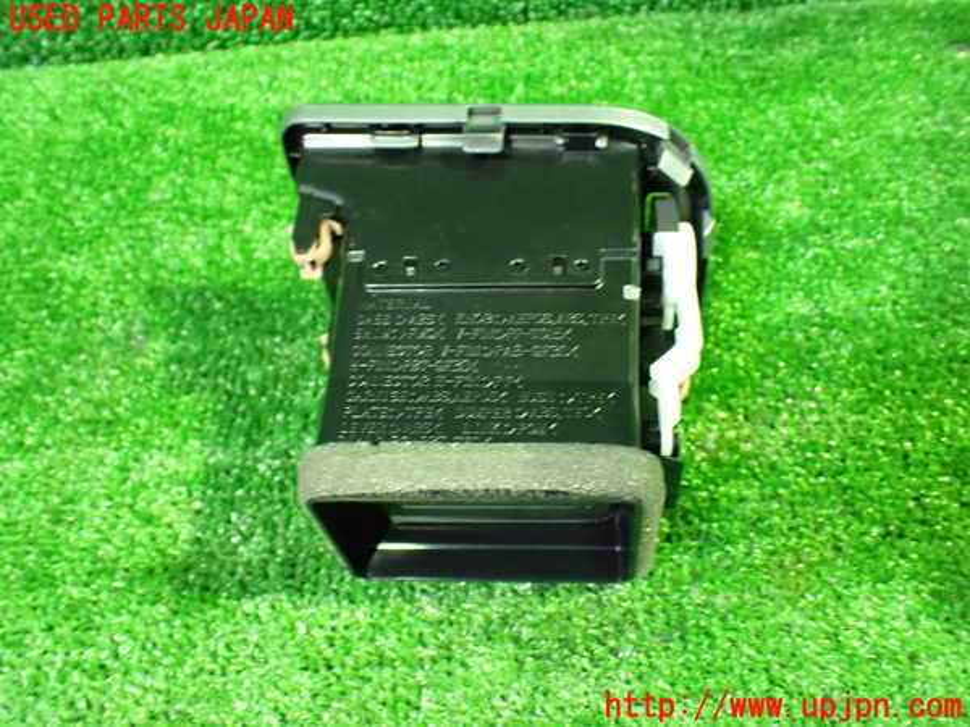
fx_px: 841
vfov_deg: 46.8
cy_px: 364
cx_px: 485
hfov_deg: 60.0
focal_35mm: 30
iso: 1250
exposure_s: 1/30
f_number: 2.3
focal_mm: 5.4
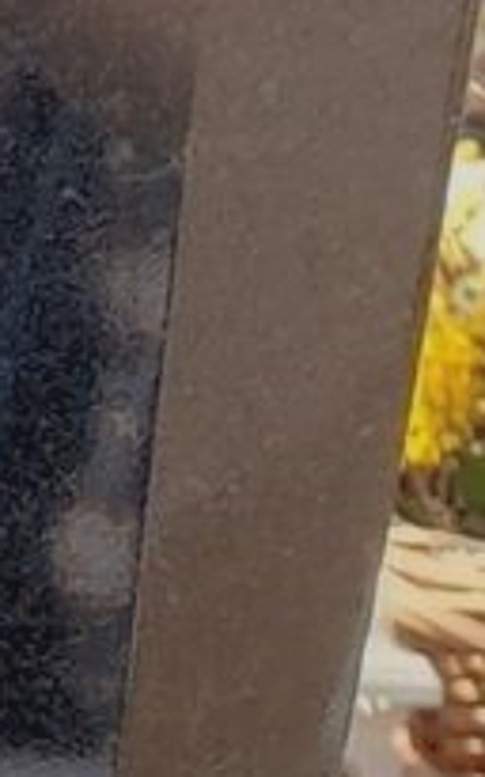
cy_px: 853
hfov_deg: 4.0
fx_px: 5460
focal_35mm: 258
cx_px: -2622
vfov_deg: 8.1
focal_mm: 4.6
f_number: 2
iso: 20
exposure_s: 1/135
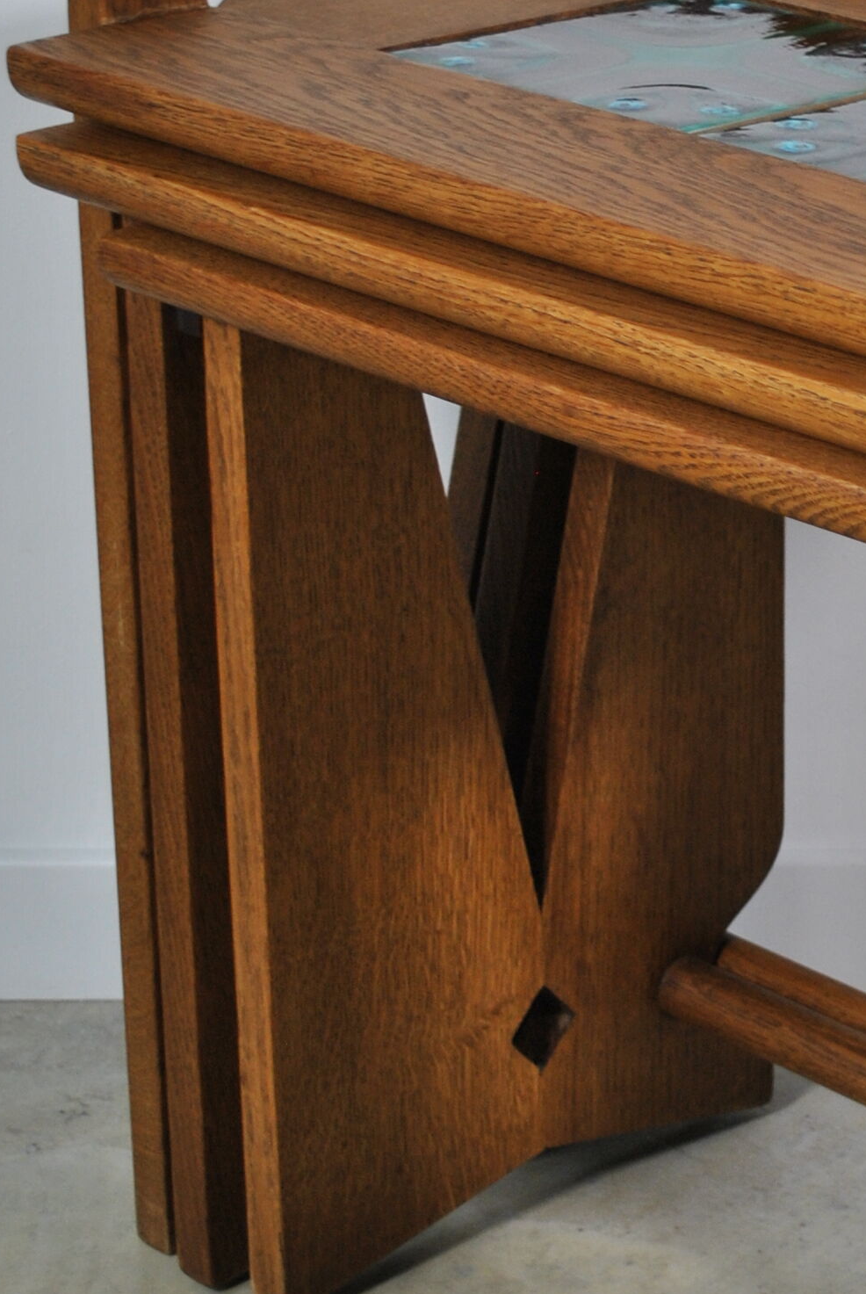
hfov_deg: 11.8
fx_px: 4113
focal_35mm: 114
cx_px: 934
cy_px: 688
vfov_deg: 17.9
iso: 200
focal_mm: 29
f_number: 4.5
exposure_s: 1/80
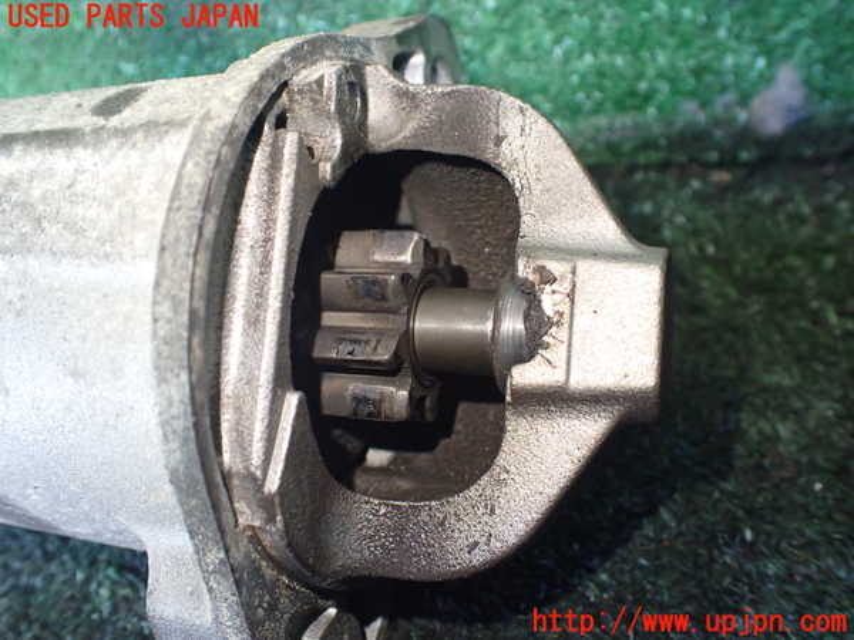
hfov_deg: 60.0
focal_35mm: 30
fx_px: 740
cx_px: 427
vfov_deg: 46.8
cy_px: 320
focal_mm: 5.4
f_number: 2.3
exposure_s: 1/125
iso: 640
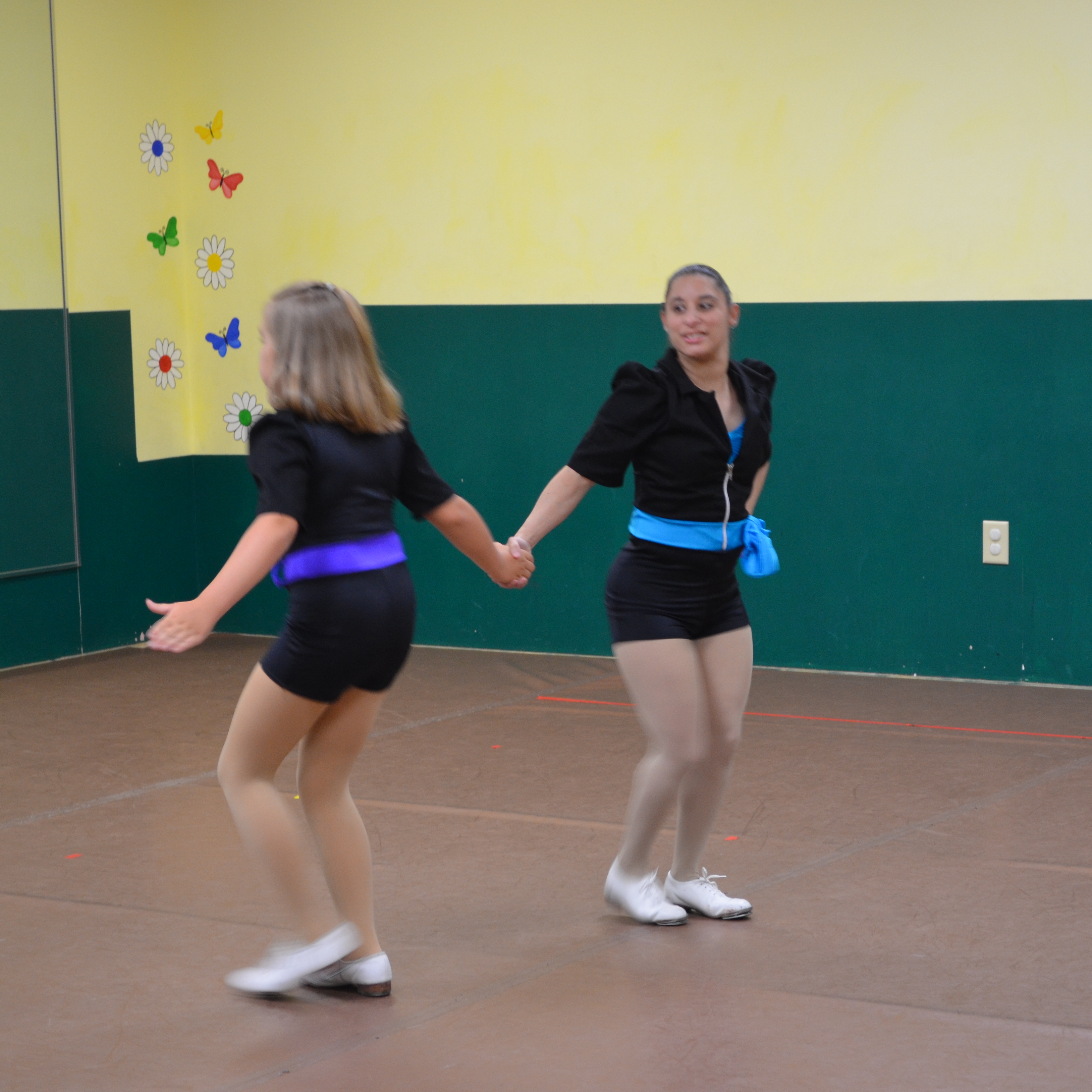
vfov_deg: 20.0
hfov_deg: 20.0
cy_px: 546
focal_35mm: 87
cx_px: 691
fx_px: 3092
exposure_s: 1/40
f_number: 5.3
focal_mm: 45
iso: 800
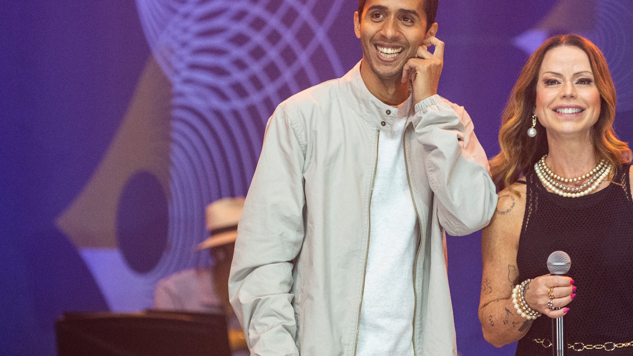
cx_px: 420
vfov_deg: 4.6
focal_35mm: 264
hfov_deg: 8.2
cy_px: 187
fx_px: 4430
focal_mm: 150
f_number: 3.2
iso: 1250
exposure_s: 1/320
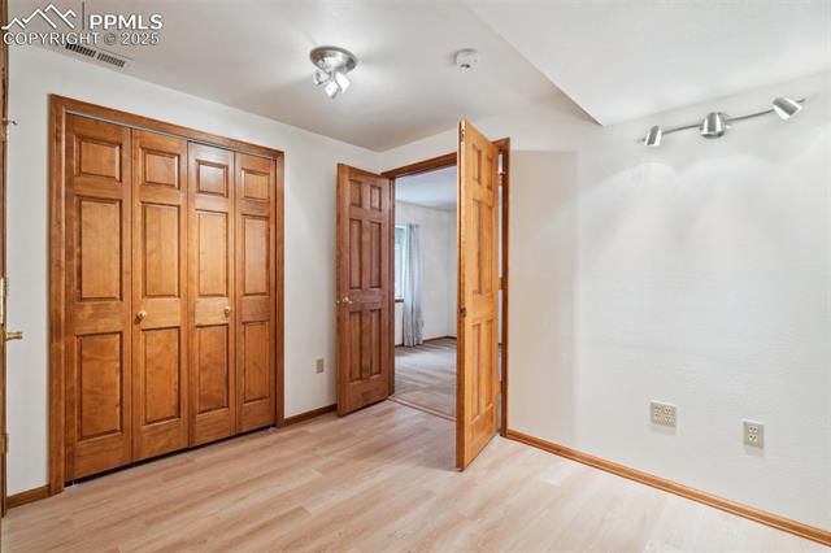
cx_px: 416
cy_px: 276
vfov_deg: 73.7
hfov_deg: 96.8
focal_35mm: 16
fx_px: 369
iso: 100
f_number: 6.3
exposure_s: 1/3.33
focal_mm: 16
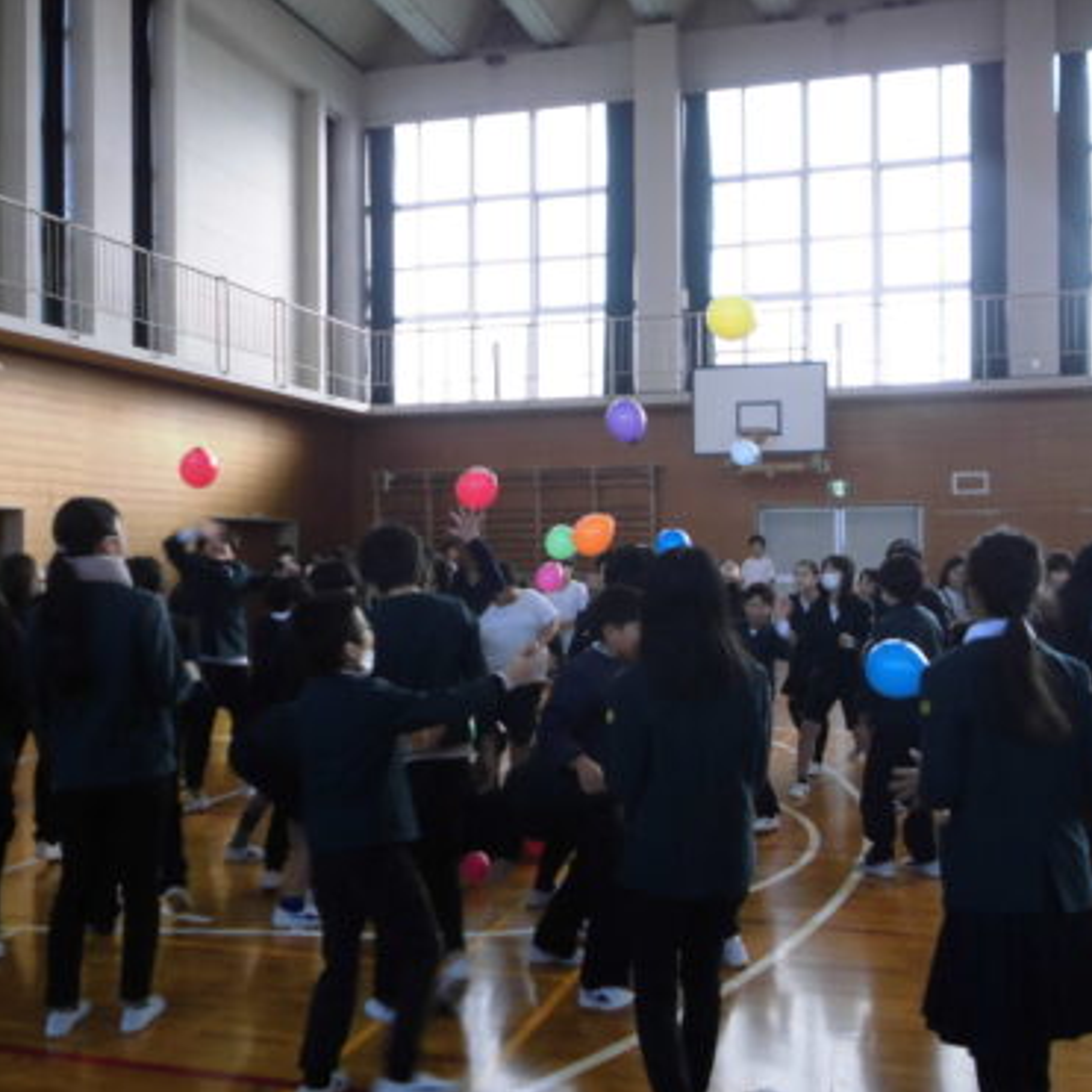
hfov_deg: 52.3
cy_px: 546
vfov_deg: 52.5
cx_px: 630
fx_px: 1106
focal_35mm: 31
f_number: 3.2
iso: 100
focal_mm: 4.6
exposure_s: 1/60
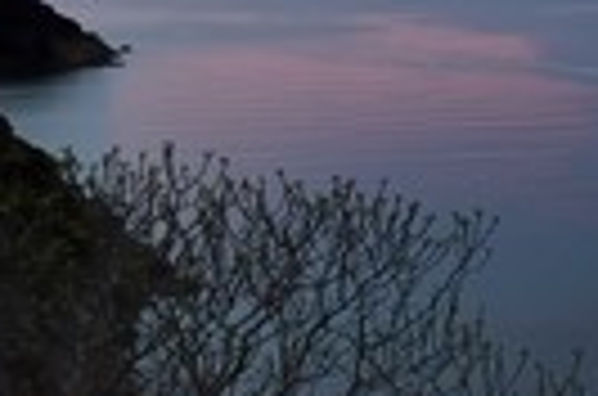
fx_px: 1259
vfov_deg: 17.7
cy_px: 86
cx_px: 724
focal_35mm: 76
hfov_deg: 24.2
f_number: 3.5
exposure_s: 1/60
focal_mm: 24
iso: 800
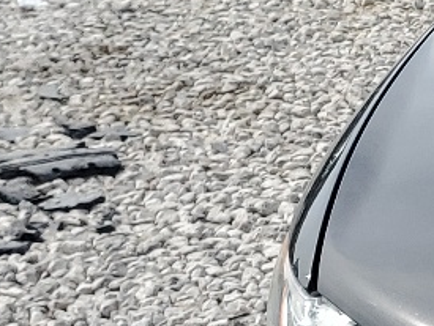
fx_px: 1896
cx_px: 986
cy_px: 272
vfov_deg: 9.8
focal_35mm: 151
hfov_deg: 11.2
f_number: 1.5
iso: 50
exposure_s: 1/2500
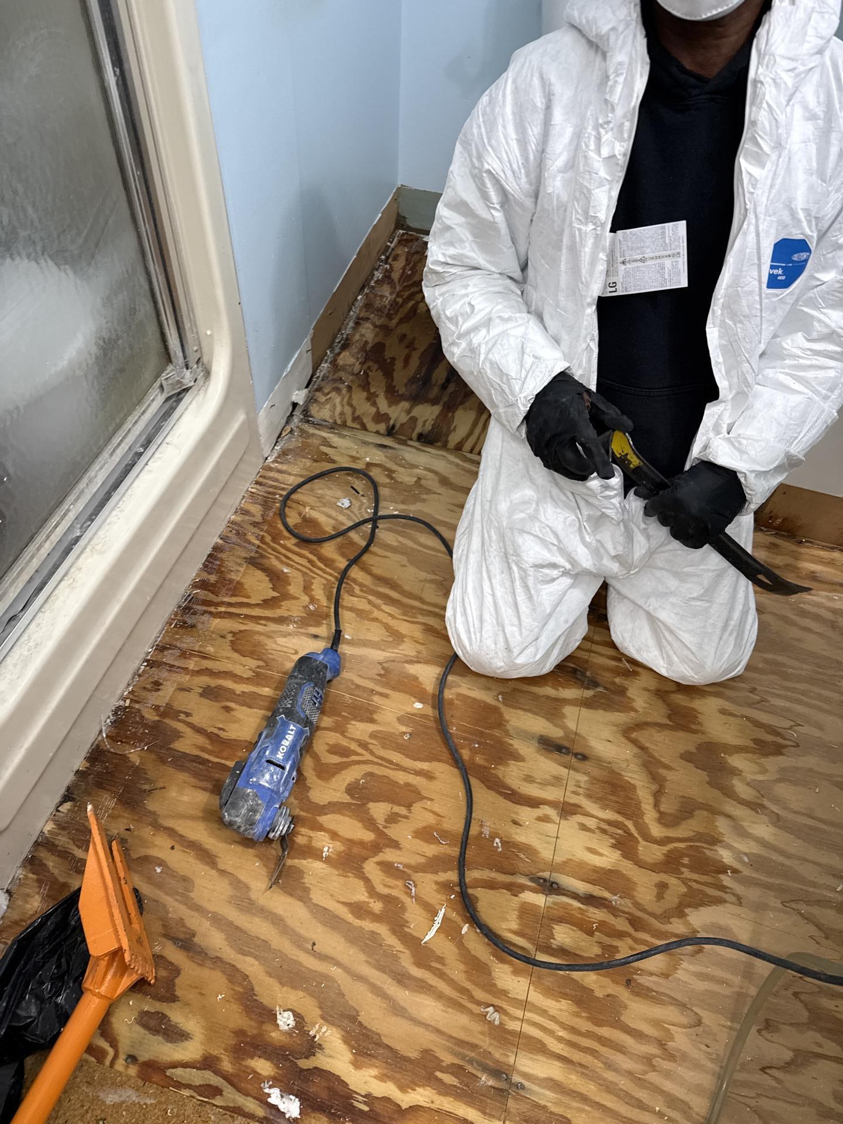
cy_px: 562
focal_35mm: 24
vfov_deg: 71.6
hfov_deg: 56.8
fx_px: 779
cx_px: 422
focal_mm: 6.76
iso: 160
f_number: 1.78
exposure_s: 1/60
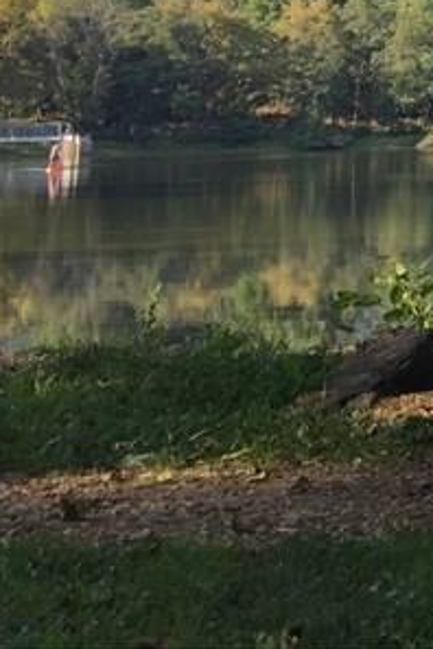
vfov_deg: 18.3
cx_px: 868
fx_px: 1876
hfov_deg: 11.8
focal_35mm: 104
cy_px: -186
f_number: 2.2
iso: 32
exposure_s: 1/628
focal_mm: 4.15
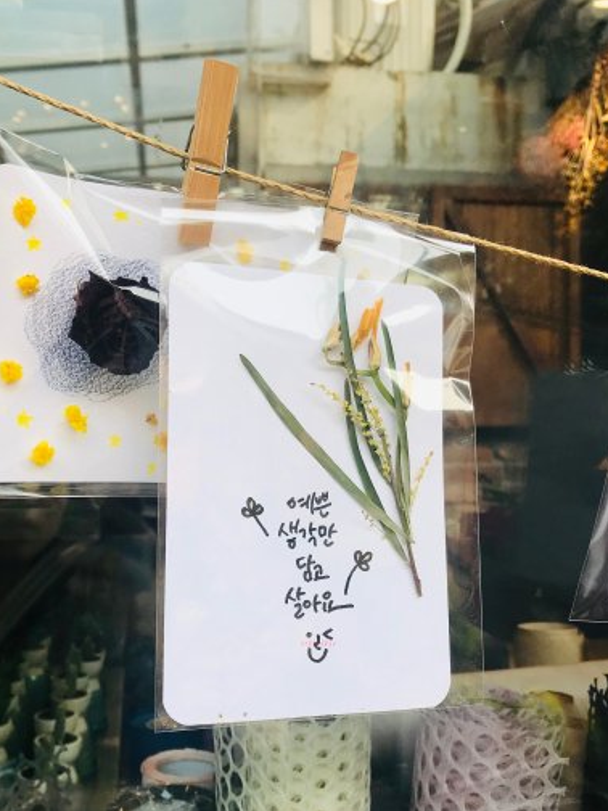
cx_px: 263
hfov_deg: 41.7
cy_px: 460
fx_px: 796
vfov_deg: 53.8
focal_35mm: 34
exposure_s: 1/507
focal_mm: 3.99
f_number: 1.8
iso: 20
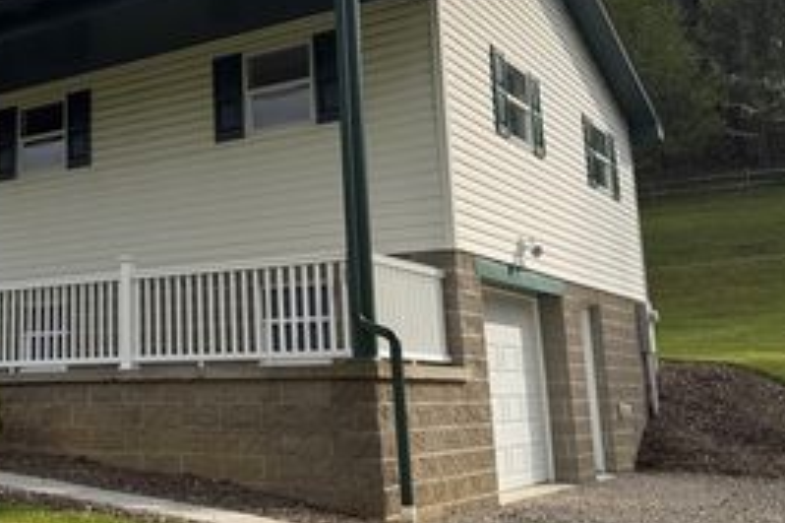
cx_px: 127
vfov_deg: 28.5
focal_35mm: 47
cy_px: 182
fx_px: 1024
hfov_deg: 39.8
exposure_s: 1/5319
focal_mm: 6.76
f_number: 1.78
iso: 80
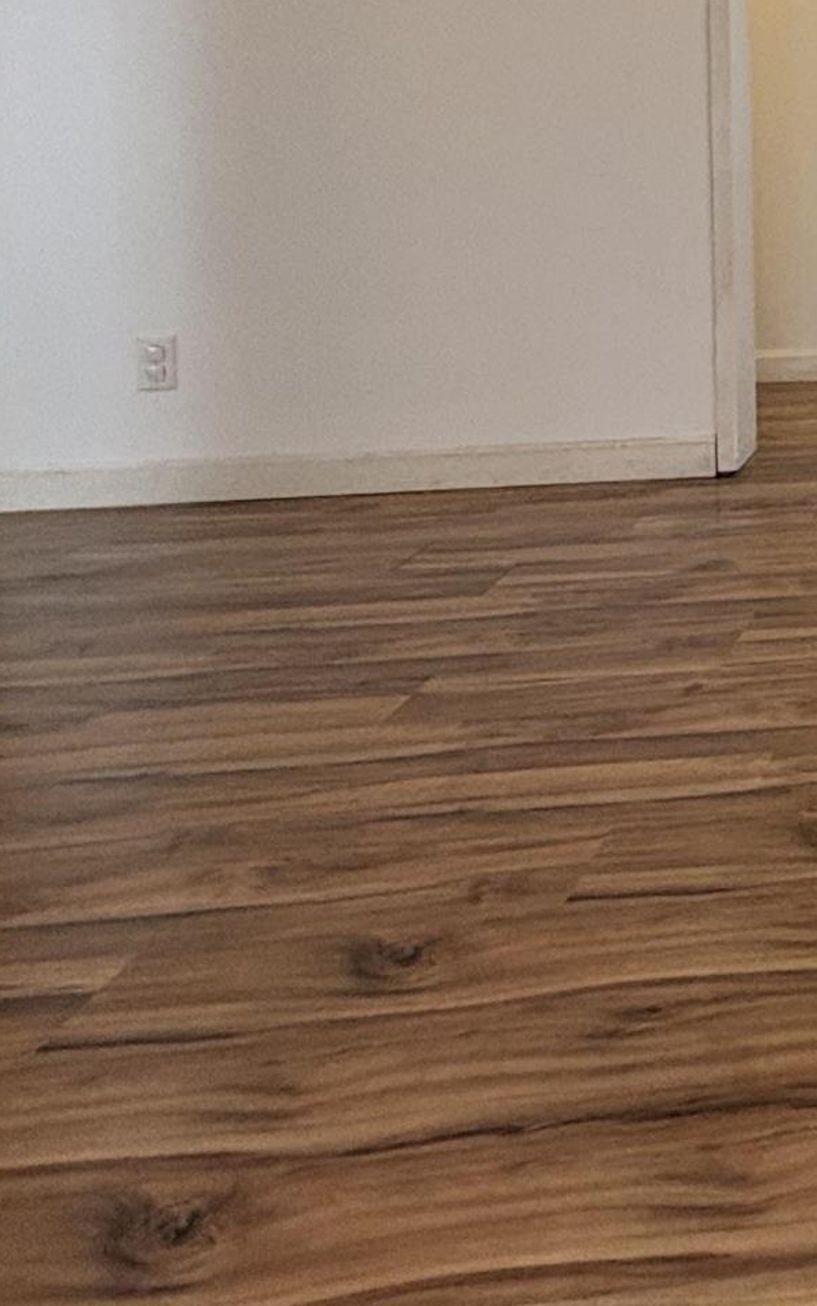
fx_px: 1710
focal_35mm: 48
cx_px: 1392
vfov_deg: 38.6
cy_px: 106
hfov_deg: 20.6
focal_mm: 2.22
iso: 320
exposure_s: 1/120
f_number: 2.2
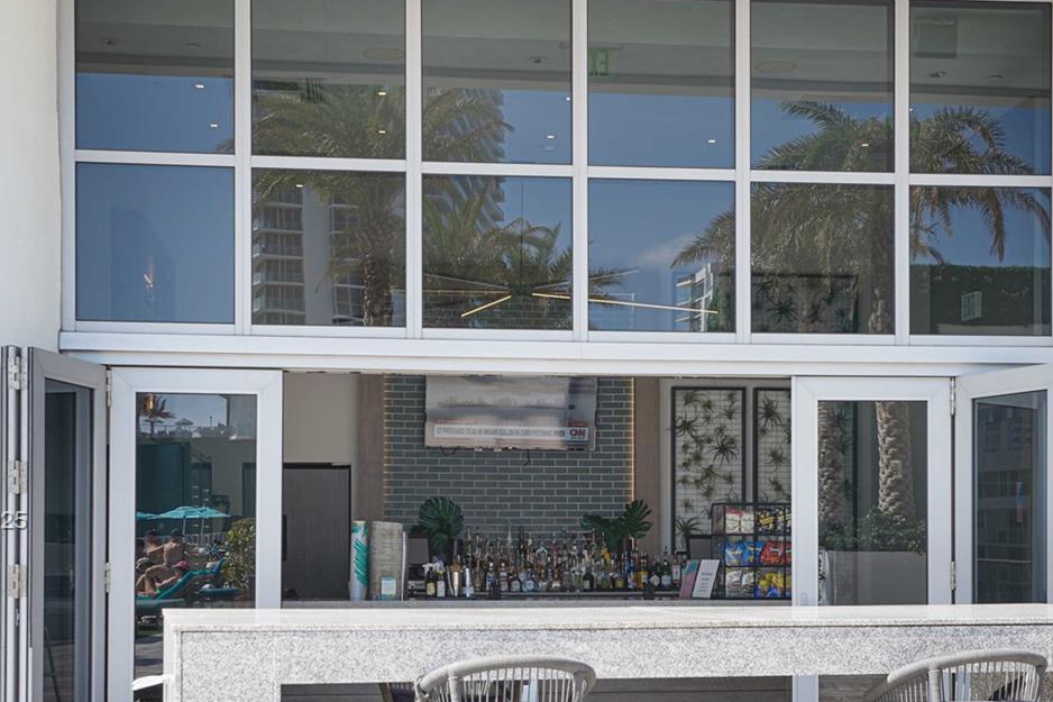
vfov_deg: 23.2
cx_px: 566
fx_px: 1696
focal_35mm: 58
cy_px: 522
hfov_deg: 34.5
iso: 100
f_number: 6.3
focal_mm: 34
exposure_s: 1/200
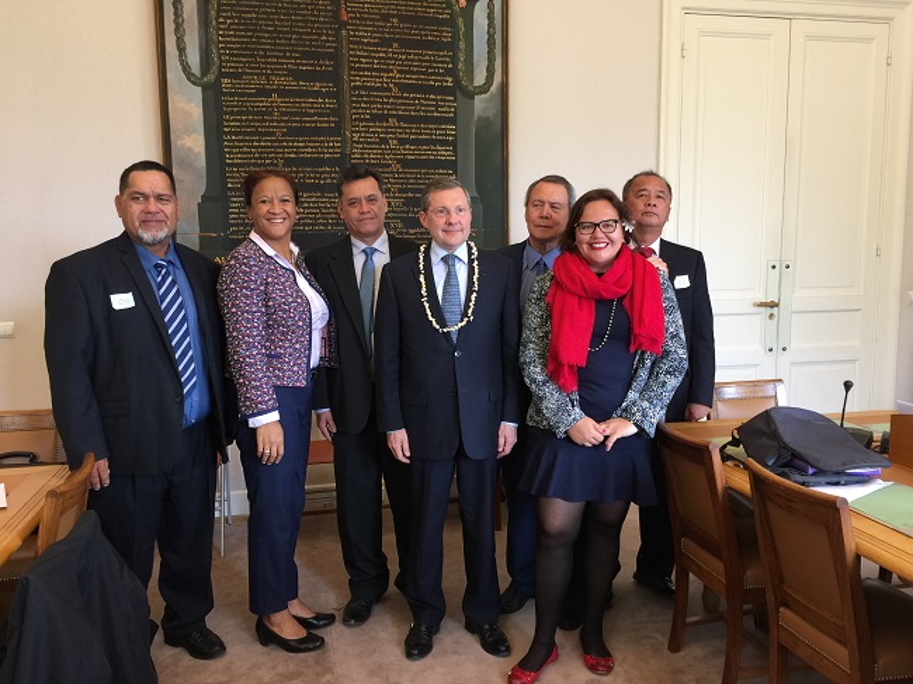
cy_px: 342
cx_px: 456
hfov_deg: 61.7
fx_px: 765
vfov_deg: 48.2
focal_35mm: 29
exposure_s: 1/17
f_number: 2.2
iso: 50
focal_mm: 4.15
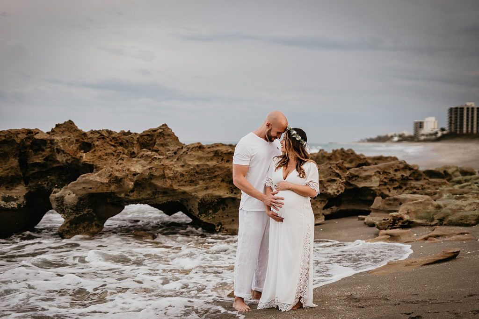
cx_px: 240
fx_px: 665
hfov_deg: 39.6
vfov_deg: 27.0
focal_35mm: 50
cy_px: 160
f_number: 1.8
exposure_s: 1/2500
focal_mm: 50
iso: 320
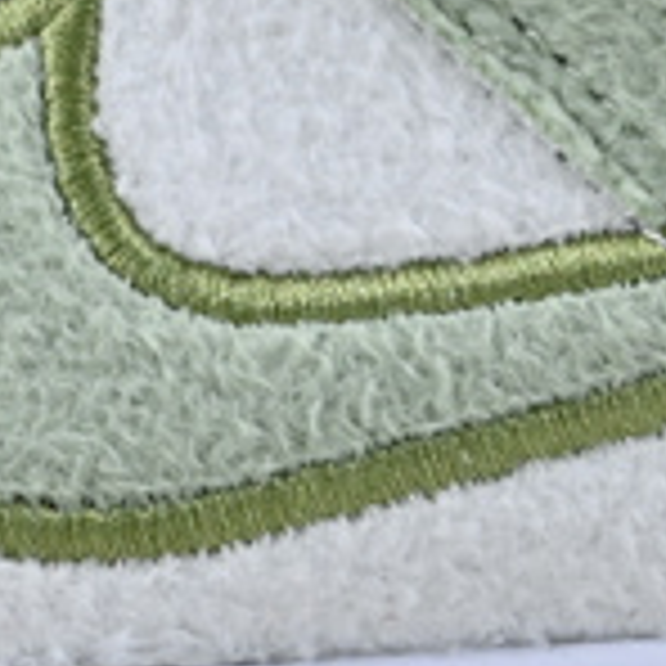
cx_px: -22
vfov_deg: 4.7
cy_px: 144
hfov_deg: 4.7
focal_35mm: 372
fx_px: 8097
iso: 100
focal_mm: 36
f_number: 5.3
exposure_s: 1/50
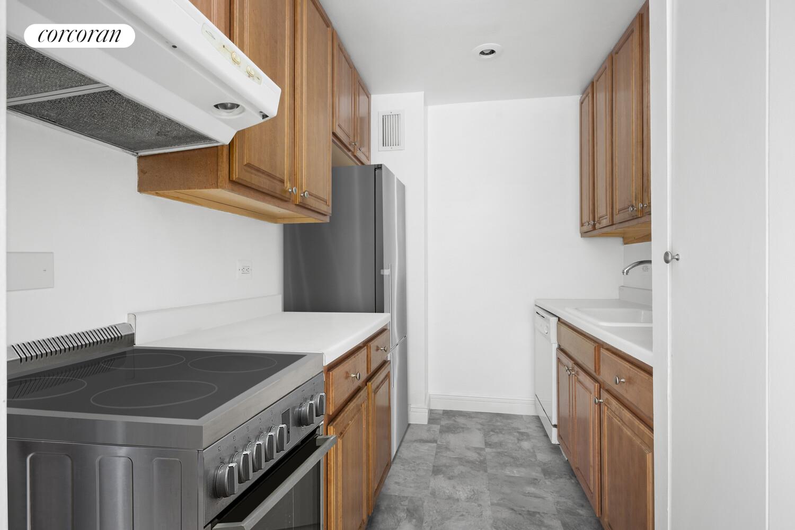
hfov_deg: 90.0
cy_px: 265
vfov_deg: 67.4
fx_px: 397
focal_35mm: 18
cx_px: 398
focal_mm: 12
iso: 400
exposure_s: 15
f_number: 11
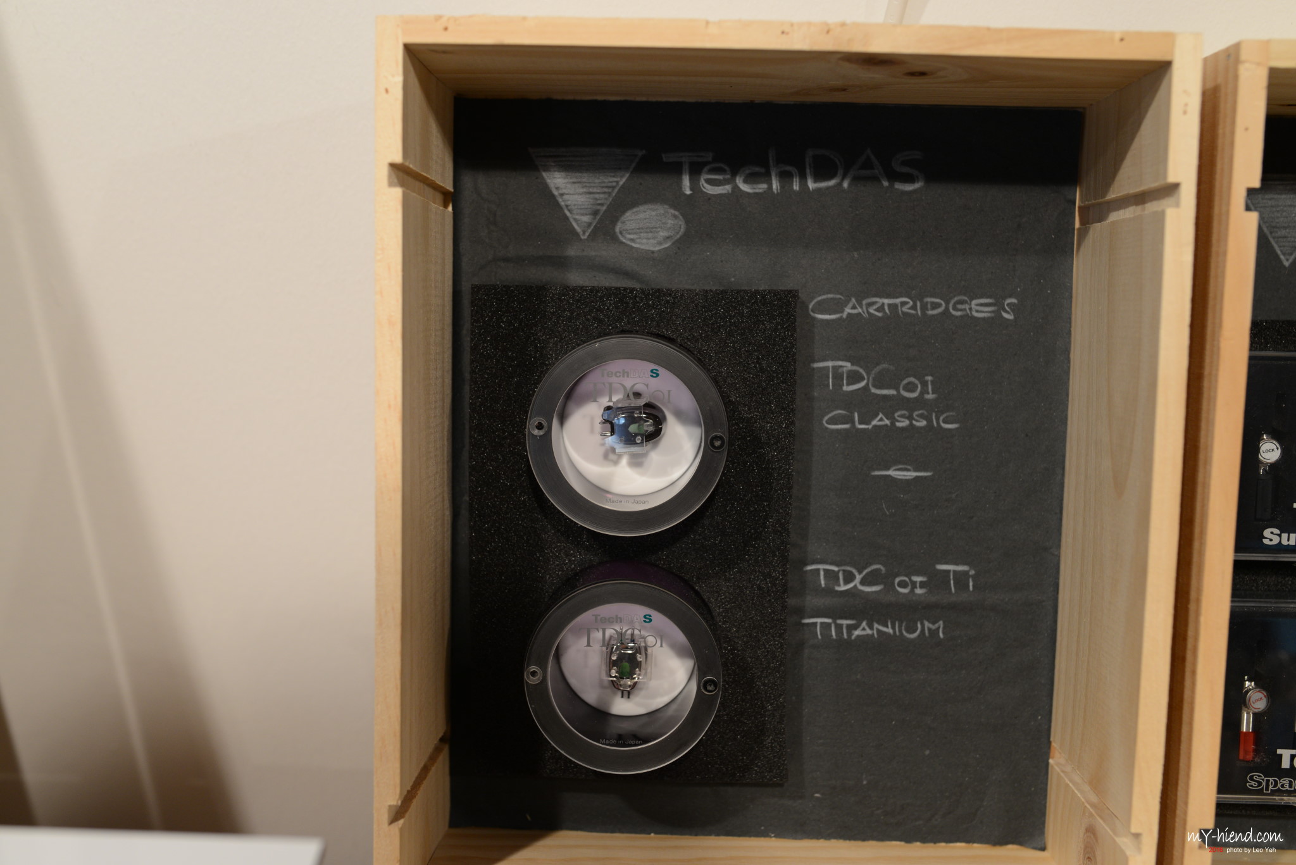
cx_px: 648
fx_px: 1260
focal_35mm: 35
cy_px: 432
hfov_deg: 54.4
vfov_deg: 37.9
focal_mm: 35
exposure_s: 1/125
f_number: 4.5
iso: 640
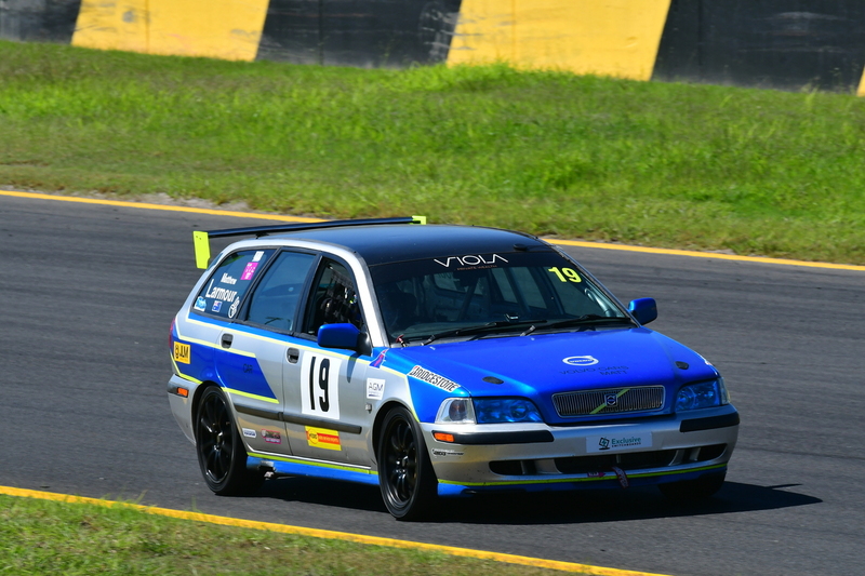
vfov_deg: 2.0
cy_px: 288
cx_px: 432
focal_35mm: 675
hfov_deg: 3.1
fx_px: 16214
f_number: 13
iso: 500
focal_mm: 450
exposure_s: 1/640
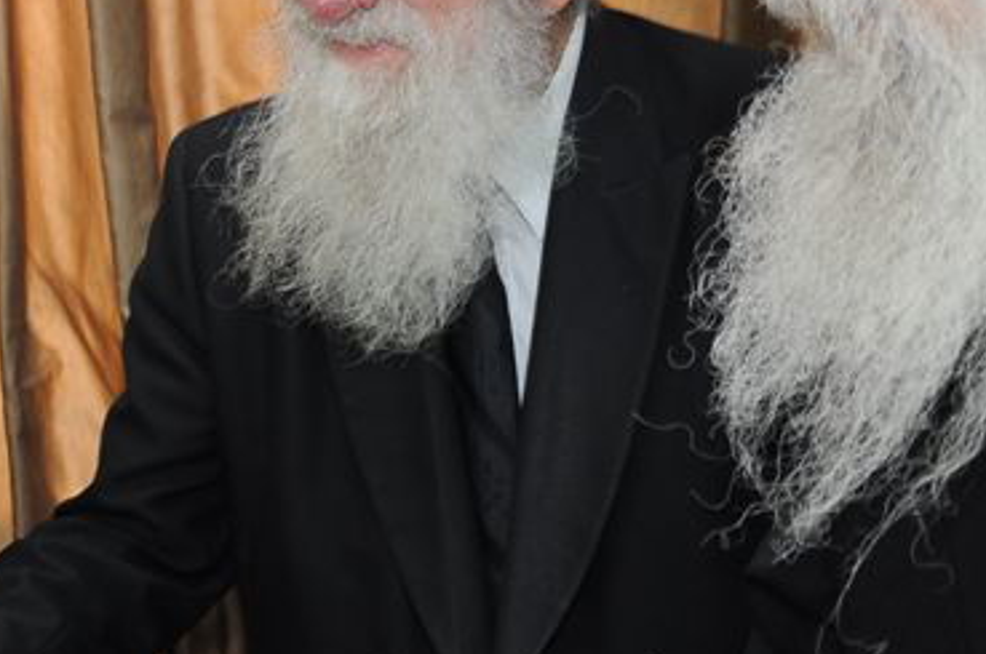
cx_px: -126
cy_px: 232
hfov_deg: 19.5
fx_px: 2735
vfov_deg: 13.6
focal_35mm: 100
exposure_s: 1/60
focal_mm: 24
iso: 400
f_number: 4
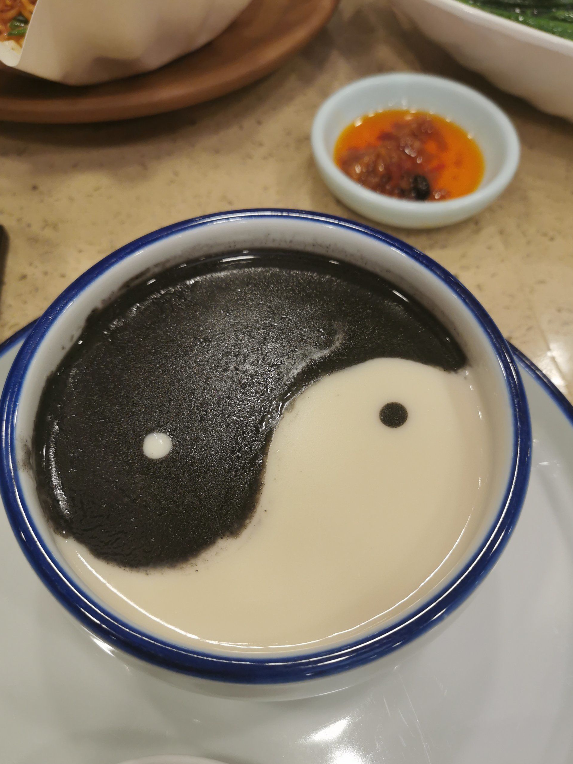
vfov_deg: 61.6
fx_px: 640
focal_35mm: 29
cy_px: 409
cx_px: 292
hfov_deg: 48.2
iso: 80
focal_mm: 5.58
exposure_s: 1/100
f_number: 1.8
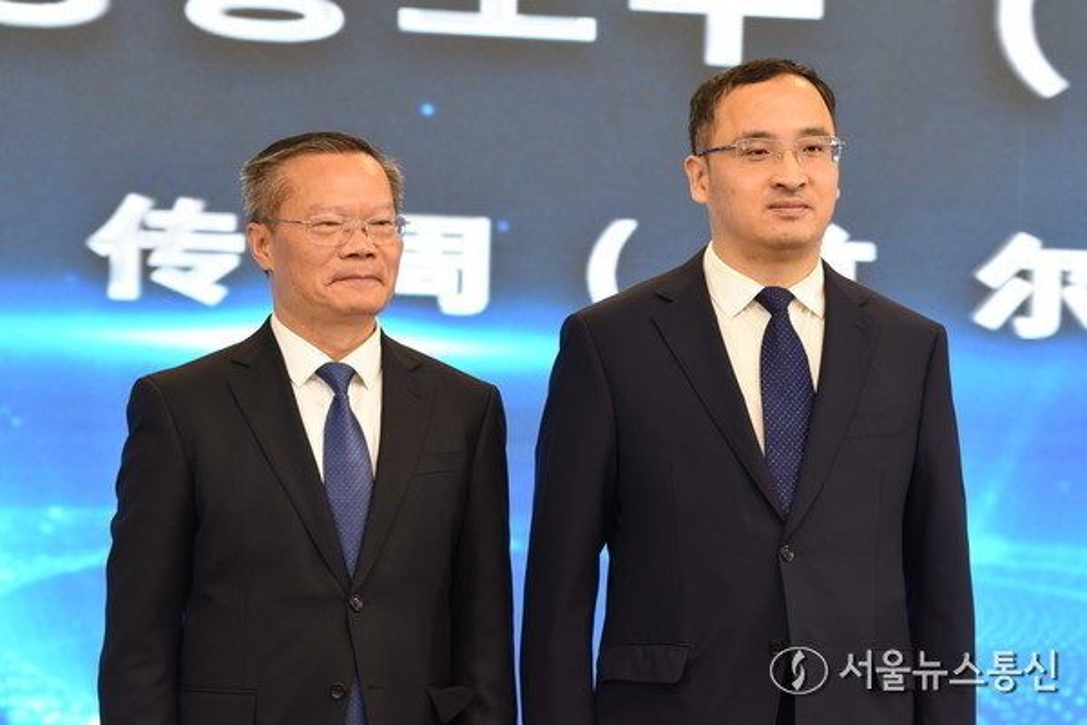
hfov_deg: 10.3
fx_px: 6038
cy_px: 362
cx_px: 544
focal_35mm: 200
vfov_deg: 6.9
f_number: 5.6
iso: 1250
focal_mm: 200
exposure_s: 1/60
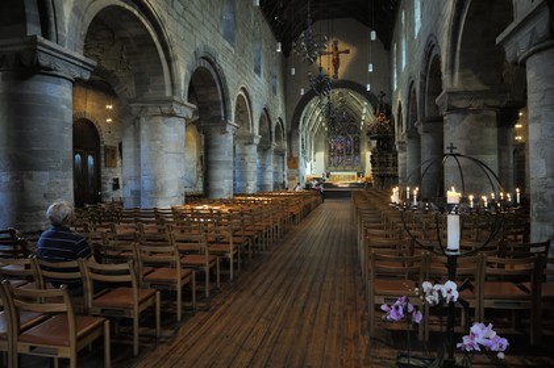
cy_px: 184
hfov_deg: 73.8
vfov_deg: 53.1
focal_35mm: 24
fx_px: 369
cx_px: 277
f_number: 5
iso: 800
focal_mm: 24
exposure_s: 1/13
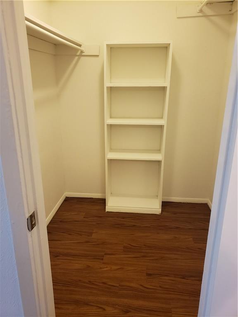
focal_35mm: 26
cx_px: 119
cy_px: 158
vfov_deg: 67.3
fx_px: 238
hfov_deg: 53.1
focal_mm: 4.3
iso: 250
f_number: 1.5
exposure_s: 1/40
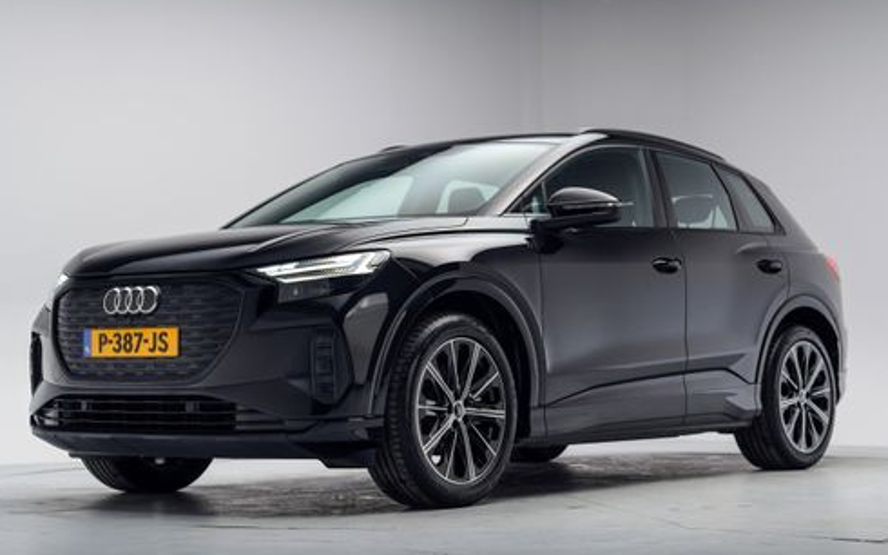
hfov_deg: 38.9
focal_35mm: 52
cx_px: 437
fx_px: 1258
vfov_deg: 24.9
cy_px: 280
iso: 100
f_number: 4
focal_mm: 50
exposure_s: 1/13
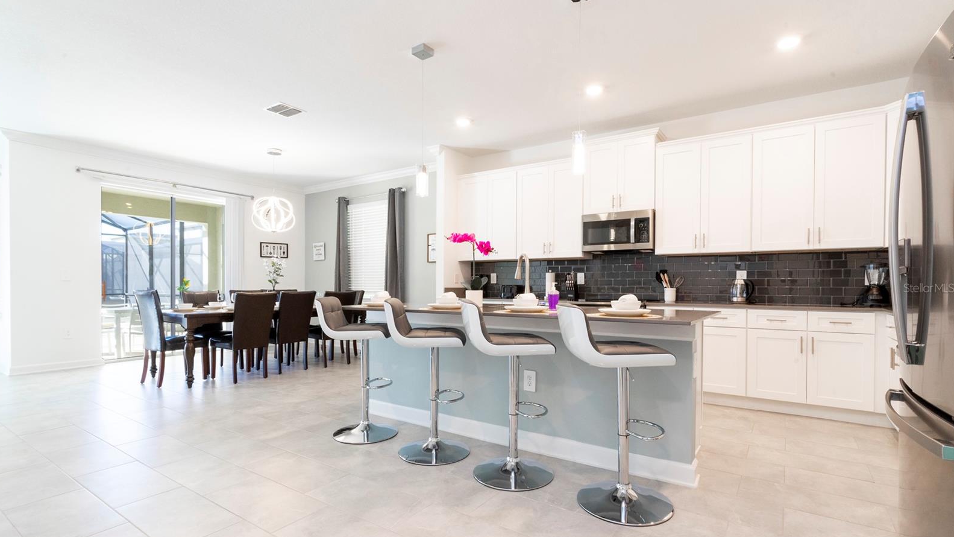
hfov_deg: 92.7
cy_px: 288
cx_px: 475
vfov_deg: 60.9
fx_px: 455
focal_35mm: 18
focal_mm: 17
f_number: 22
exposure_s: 1/25
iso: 1000
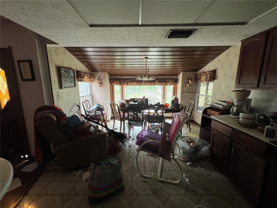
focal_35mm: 13
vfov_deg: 89.9
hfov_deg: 106.2
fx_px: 104
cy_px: 104
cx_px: 138
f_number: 1.8
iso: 125
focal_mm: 1.57
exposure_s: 1/99
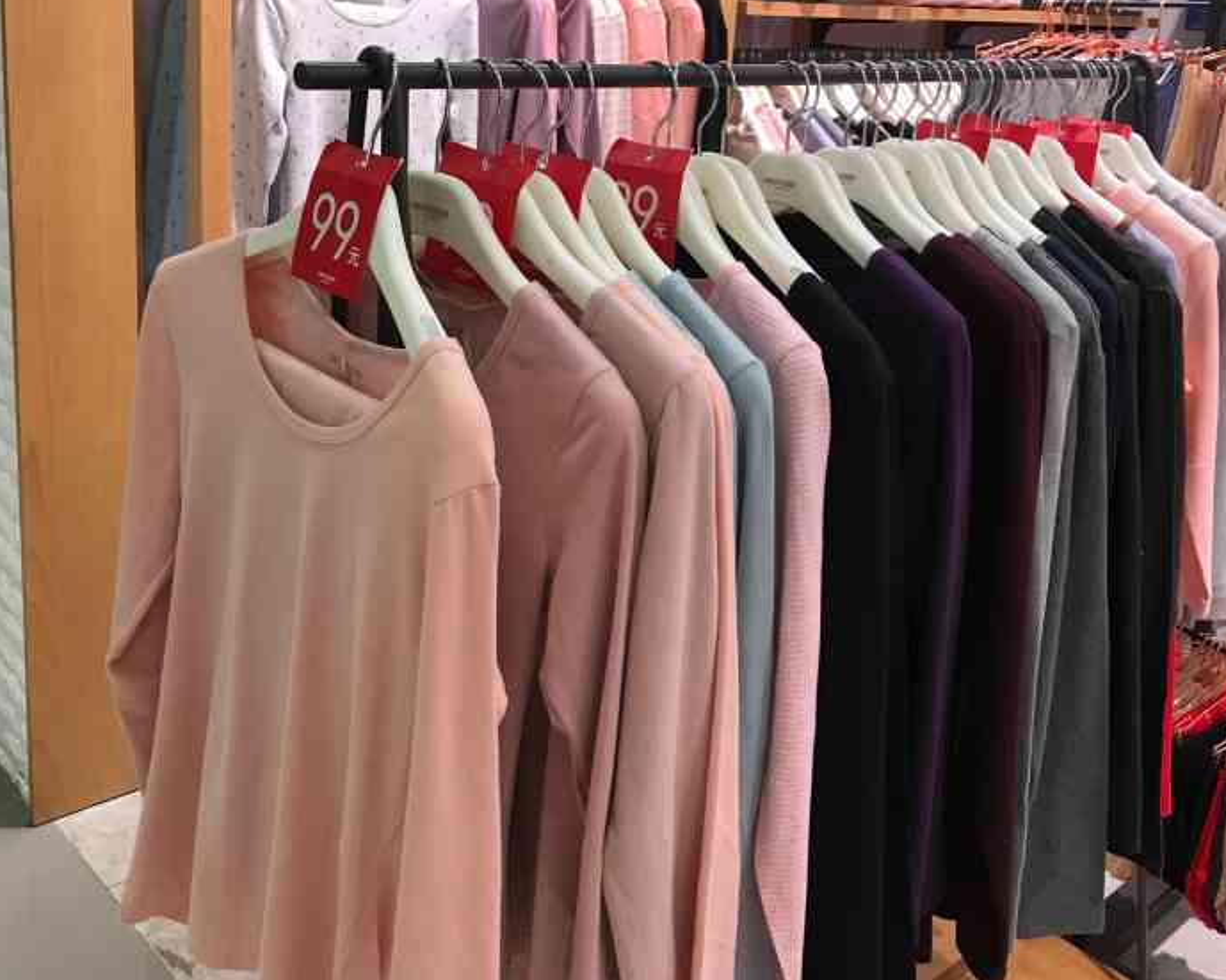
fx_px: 1342
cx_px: 616
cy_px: 289
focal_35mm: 37
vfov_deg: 39.4
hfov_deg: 49.1
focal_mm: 3.99
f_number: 1.8
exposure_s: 1/33
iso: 25
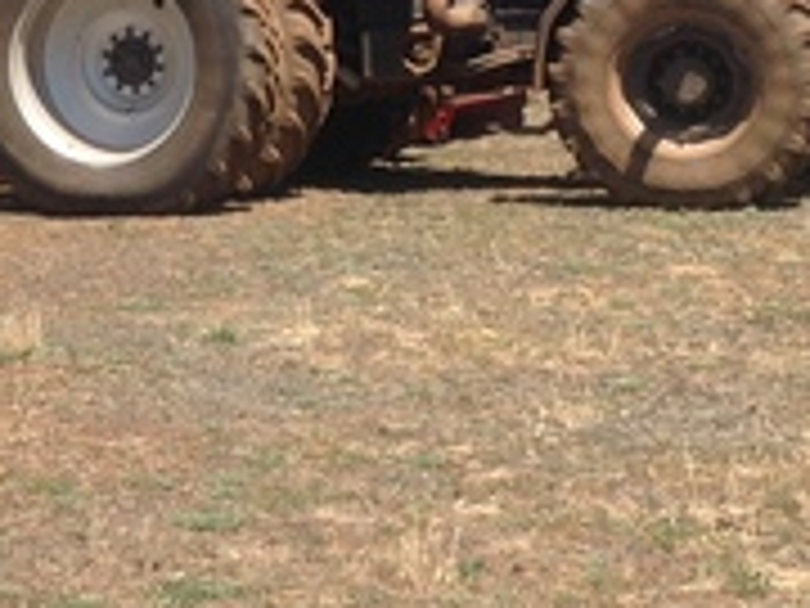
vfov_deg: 11.5
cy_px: 79
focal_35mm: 128
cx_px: 68
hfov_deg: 15.2
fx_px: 2995
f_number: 2.4
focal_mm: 4.28
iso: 50
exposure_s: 1/2016
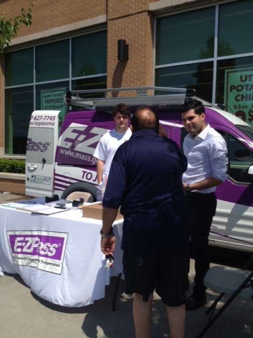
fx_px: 341
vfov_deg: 52.6
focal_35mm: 35
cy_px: 169
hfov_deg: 40.7
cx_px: 126
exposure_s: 1/2632
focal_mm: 4.28
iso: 50
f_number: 2.4
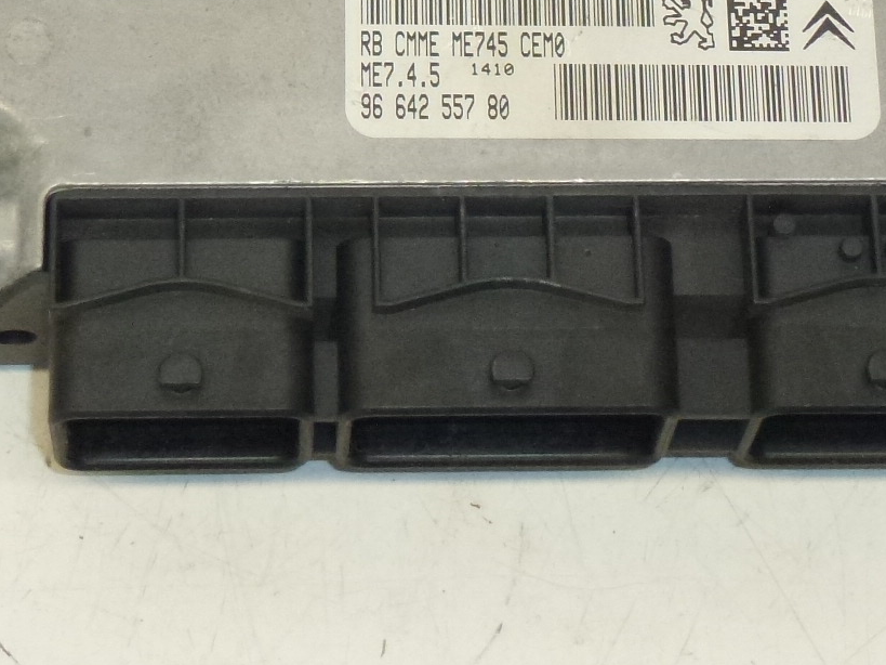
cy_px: -68
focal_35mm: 130
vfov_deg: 11.2
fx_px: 3327
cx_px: 465
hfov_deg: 15.2
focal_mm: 9.4
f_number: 4.3
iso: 400
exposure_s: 1/200
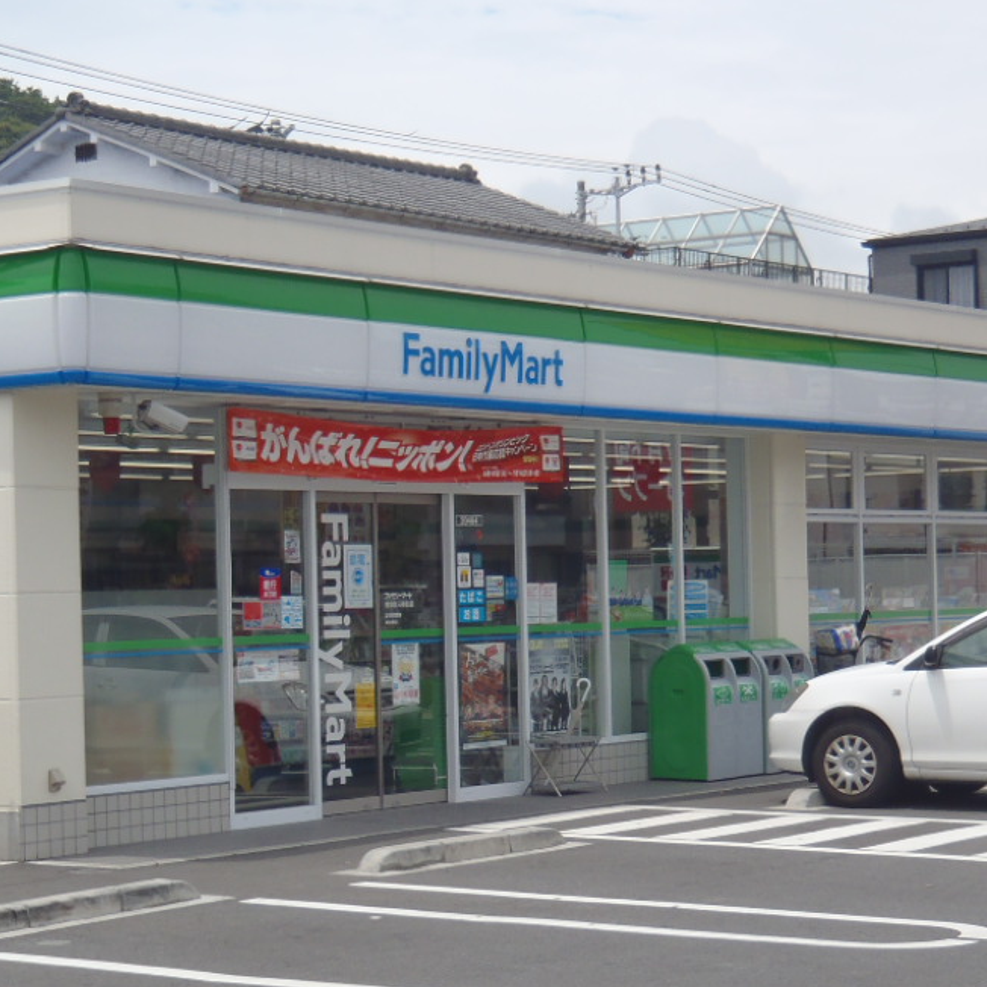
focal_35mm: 85
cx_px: 527
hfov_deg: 20.4
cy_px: 592
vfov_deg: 20.4
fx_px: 2742
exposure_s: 1/500
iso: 64
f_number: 5
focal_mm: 8.89
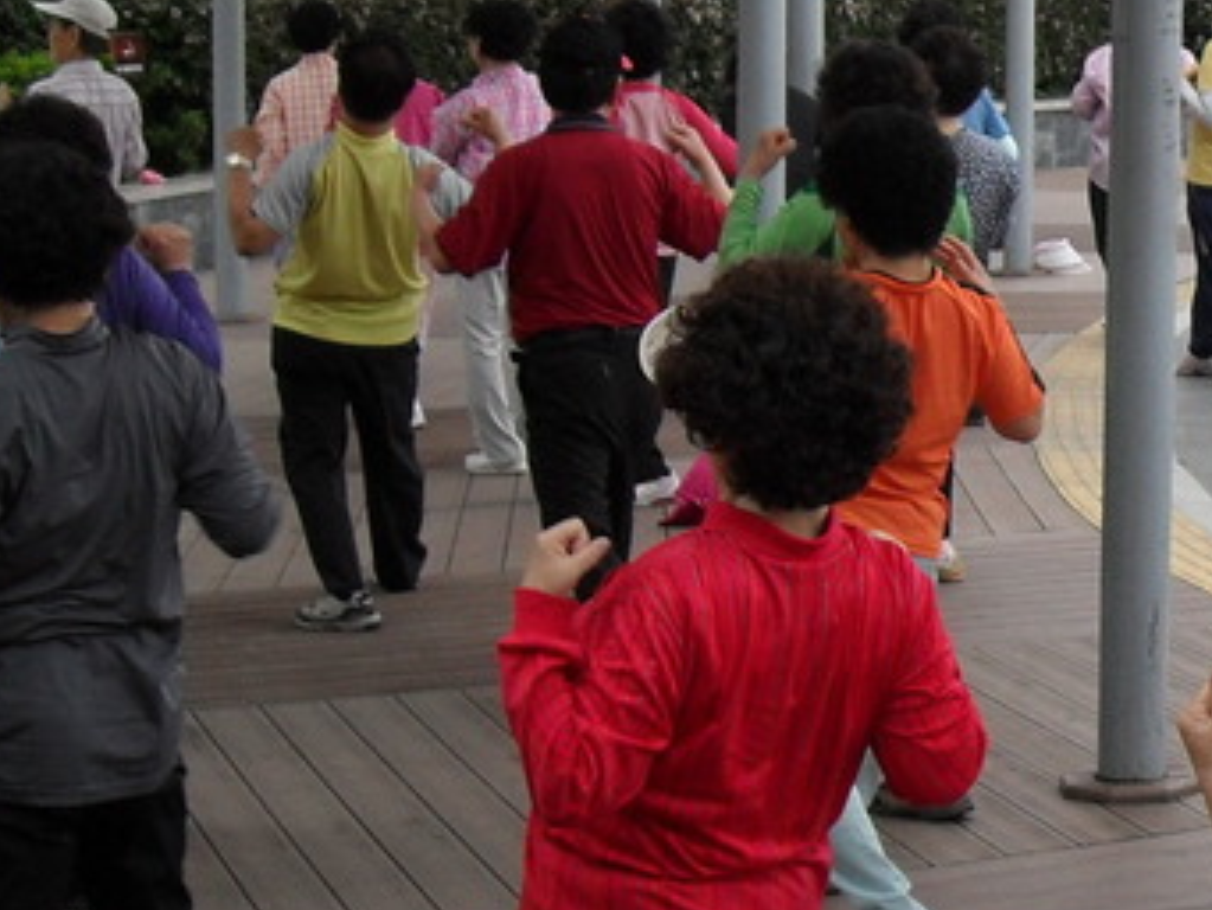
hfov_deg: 15.7
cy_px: 615
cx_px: 1546
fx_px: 4203
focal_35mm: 120
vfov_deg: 12.3
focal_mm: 7
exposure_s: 1/30
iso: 100
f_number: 3
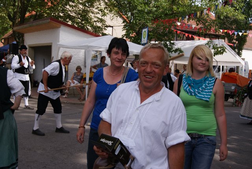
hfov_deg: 43.6
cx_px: 126
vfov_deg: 29.9
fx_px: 315
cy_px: 84
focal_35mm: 45
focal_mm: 30
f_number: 8
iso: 100
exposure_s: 1/160
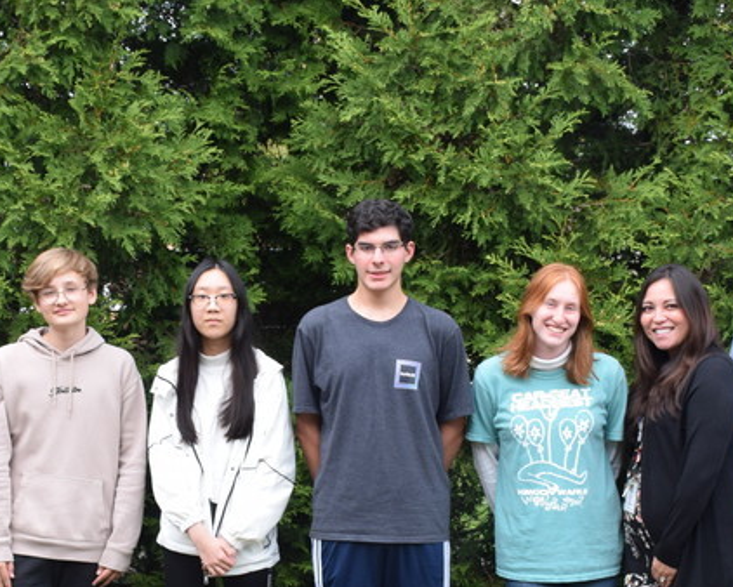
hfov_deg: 29.5
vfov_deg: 23.6
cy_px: 450
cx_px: 307
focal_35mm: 64
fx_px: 1389
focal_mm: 24
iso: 400
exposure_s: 1/200
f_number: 7.1
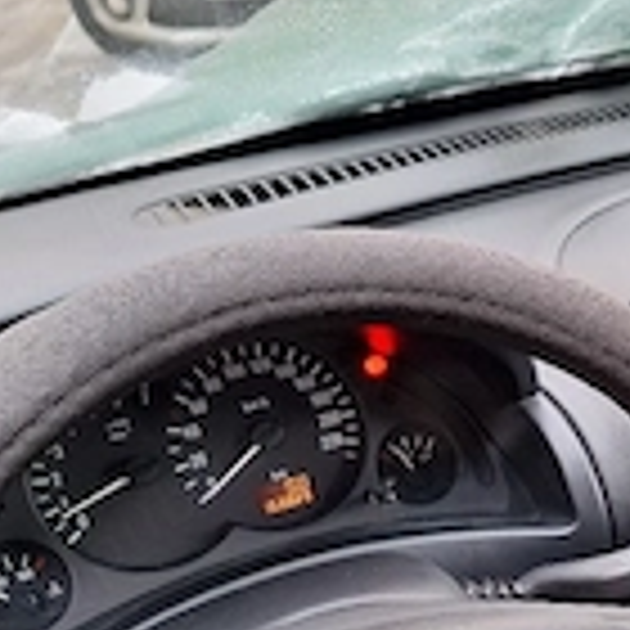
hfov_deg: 27.4
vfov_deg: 28.8
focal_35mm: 58
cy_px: 522
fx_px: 1194
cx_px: 666
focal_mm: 5.54
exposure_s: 1/50
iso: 125
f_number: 1.8
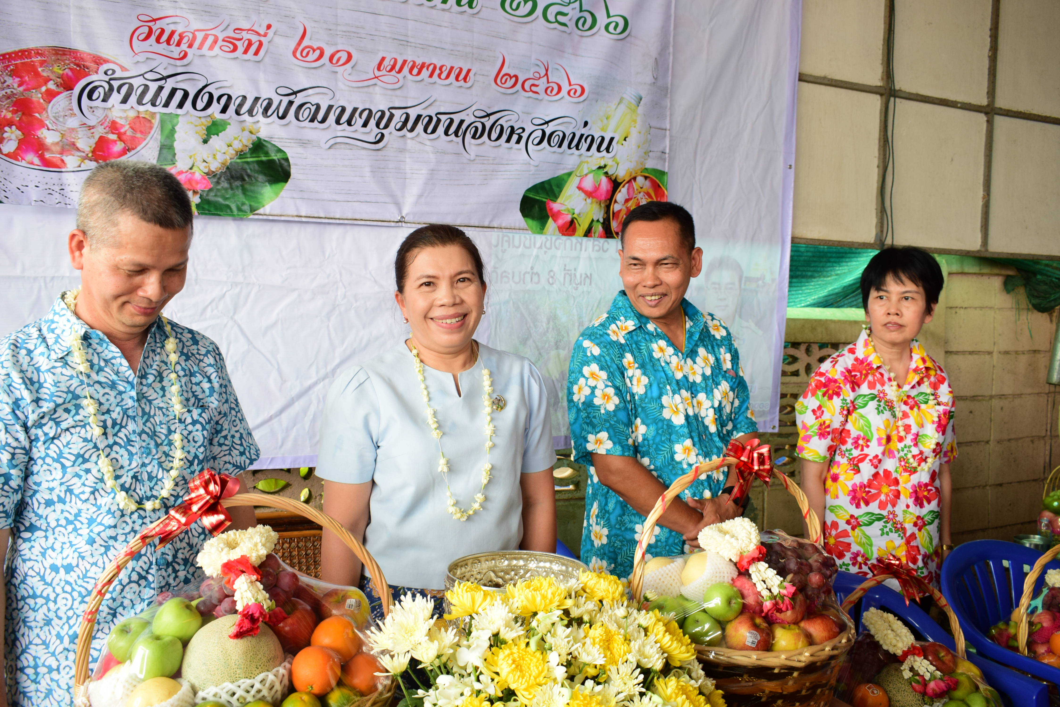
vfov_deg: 40.0
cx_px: 530
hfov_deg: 57.2
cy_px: 354
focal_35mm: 33
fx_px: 972
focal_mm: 22
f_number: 6.3
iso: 400
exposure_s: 1/60
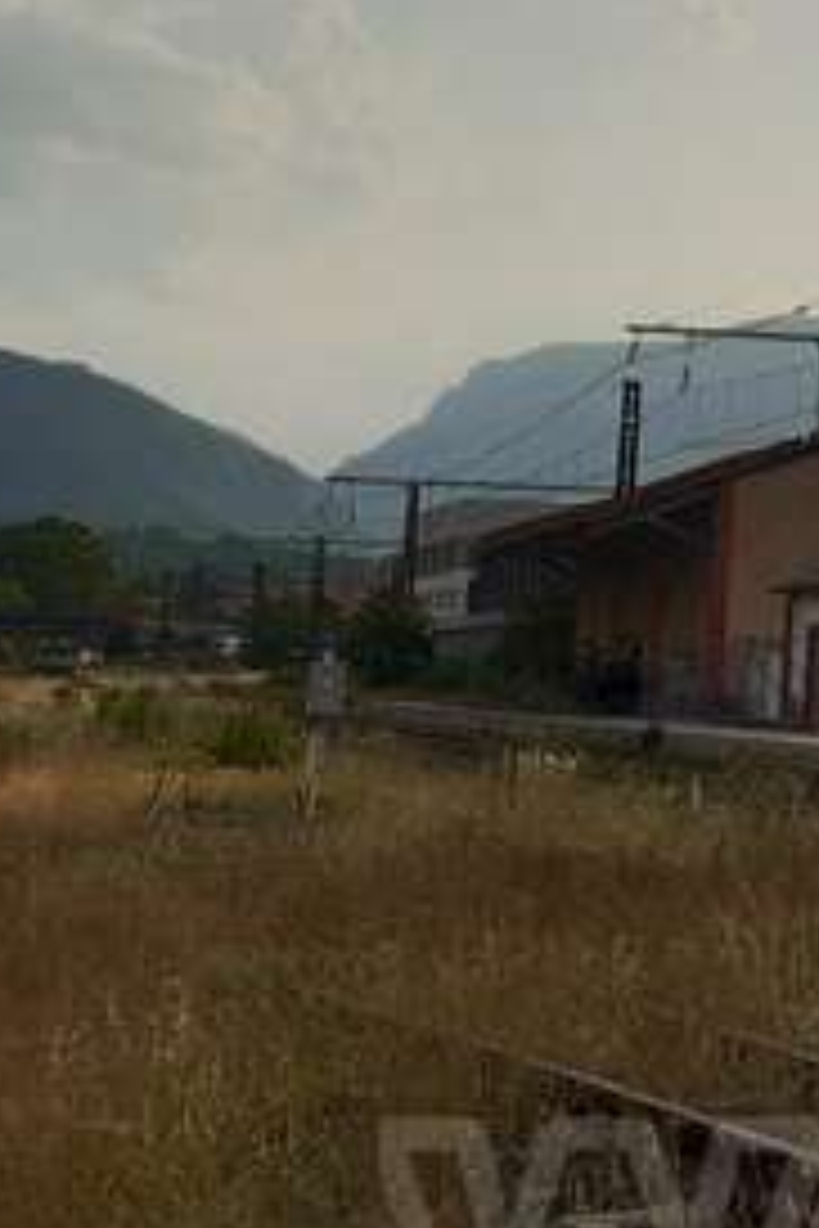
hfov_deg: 14.7
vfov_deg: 26.4
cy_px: 342
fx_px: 2593
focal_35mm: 76
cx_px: 1656
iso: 40
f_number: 1.7
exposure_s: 1/1247
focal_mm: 3.92
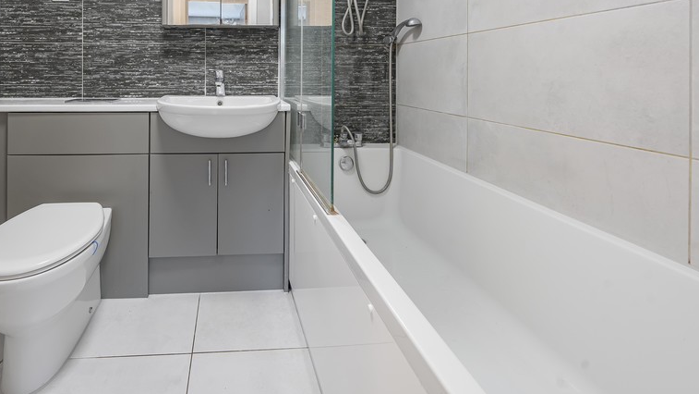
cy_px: 83
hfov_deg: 93.1
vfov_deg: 59.3
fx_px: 315
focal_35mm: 17
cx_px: 245
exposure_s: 1/5
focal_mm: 12
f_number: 9
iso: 320
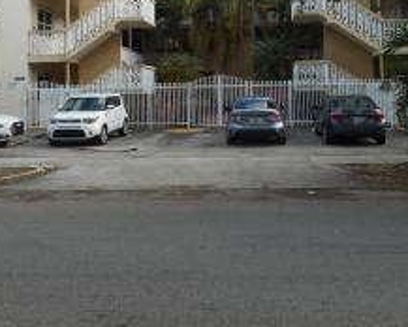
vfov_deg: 32.3
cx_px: 184
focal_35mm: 45
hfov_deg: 41.1
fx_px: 544
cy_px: 53
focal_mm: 4.5
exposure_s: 1/250
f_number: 3.7
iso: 80
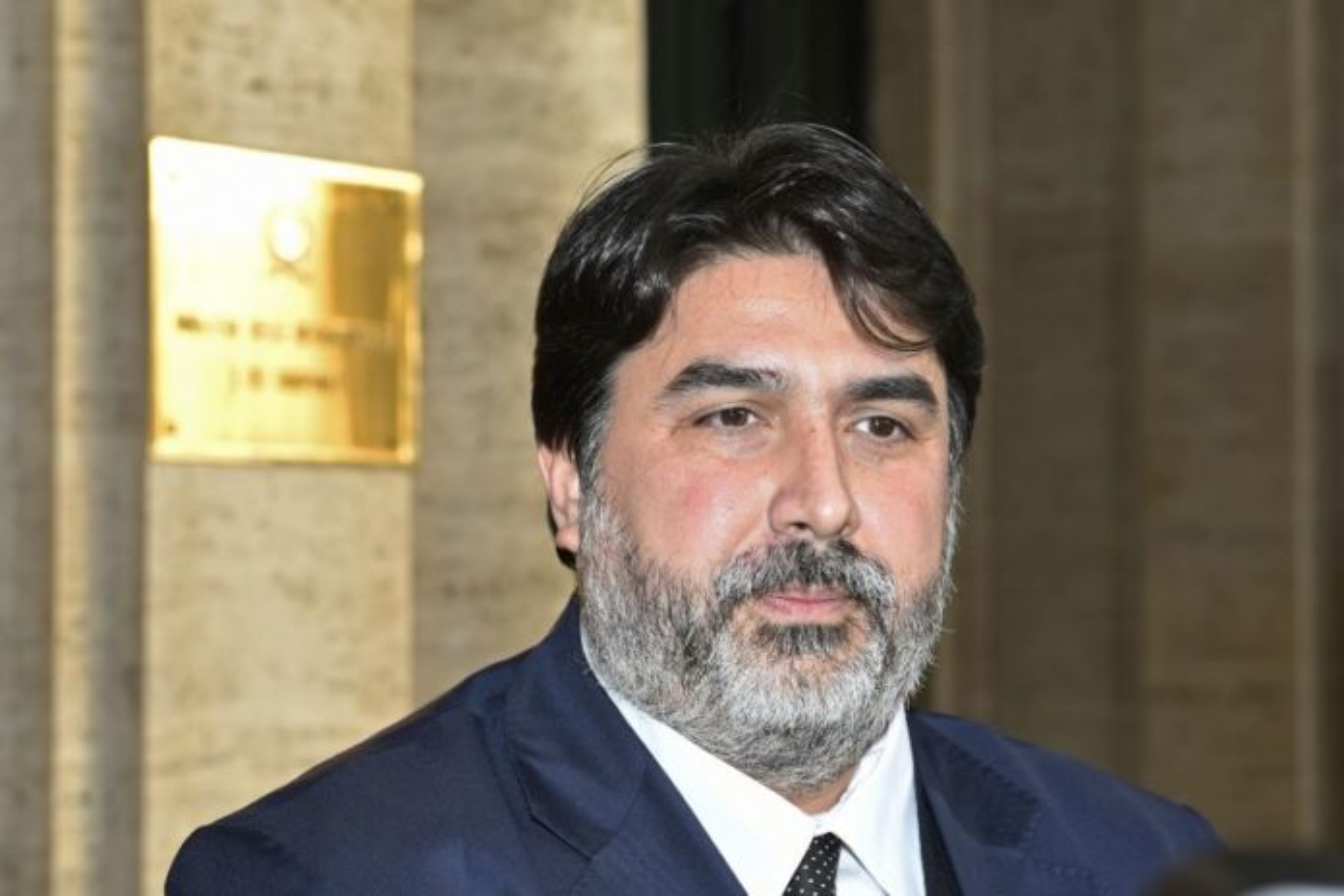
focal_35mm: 90
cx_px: 672
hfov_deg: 22.6
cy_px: 448
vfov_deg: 15.2
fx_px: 3360
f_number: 5.6
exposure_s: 1/250
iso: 640
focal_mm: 60
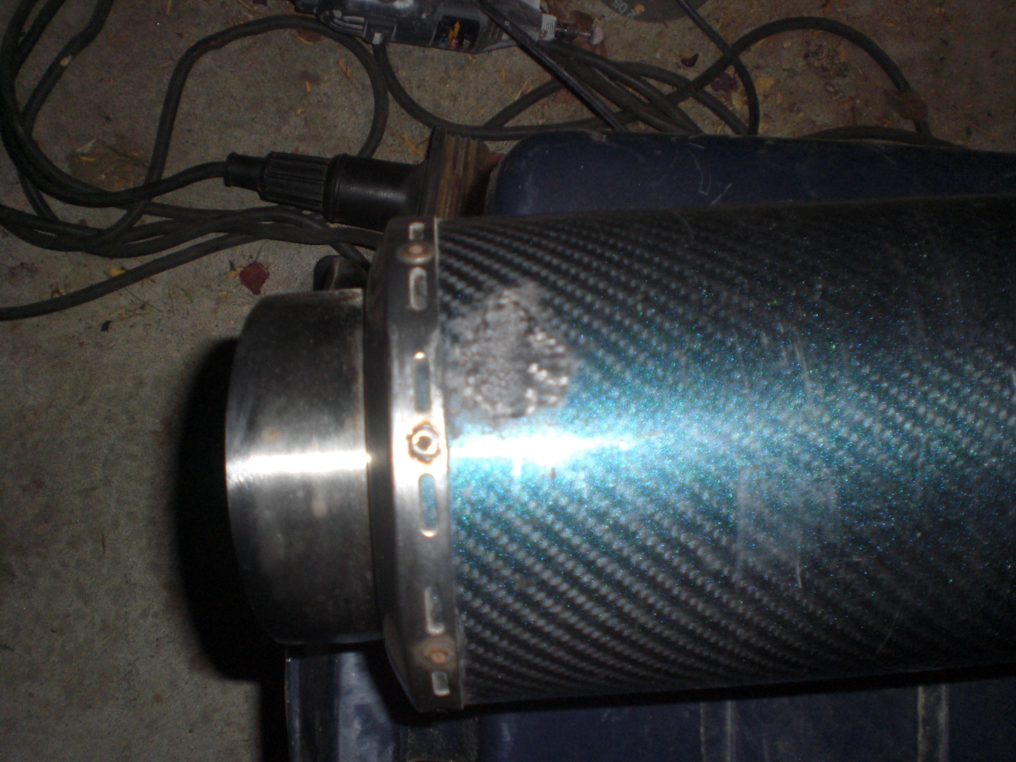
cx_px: 508
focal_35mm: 38
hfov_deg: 49.0
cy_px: 381
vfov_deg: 37.7
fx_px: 1115
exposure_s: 1/60
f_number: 3.1
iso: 200
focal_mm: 6.3
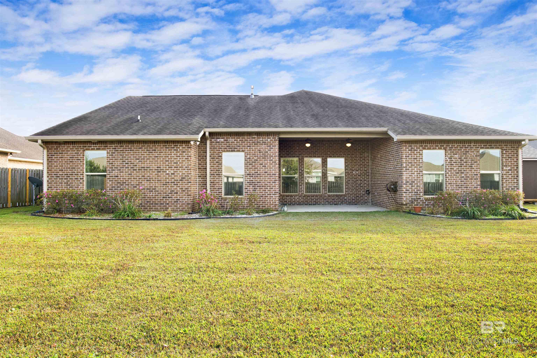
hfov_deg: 76.1
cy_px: 179
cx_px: 268
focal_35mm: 23
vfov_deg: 55.1
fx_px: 343
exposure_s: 1/40
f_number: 11
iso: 200
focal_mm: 23
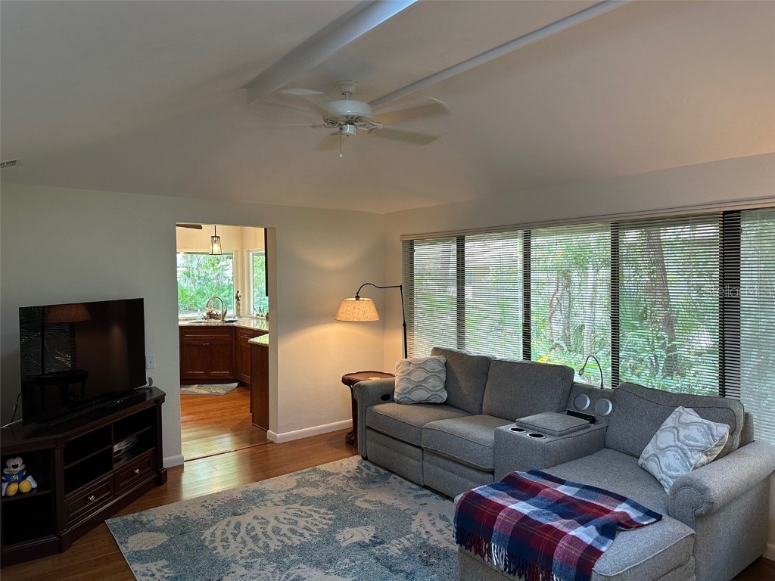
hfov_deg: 71.6
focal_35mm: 24
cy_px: 290
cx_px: 388
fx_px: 537
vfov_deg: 56.8
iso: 160
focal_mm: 6.86
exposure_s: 1/60
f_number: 1.78
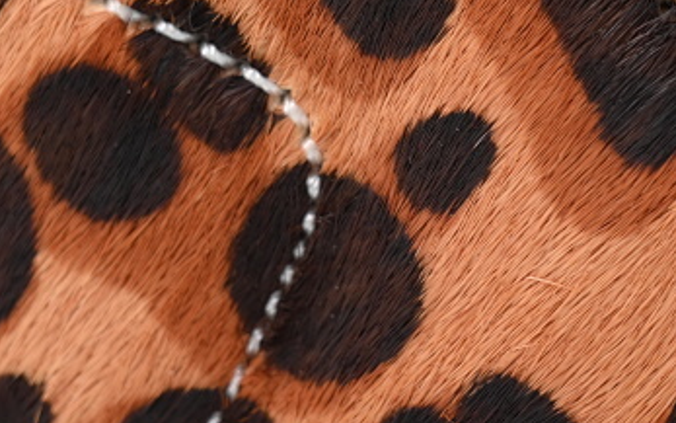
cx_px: 483
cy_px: 277
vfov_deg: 3.6
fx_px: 6726
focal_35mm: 365
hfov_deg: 5.8
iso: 400
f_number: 10
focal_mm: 115
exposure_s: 1/100
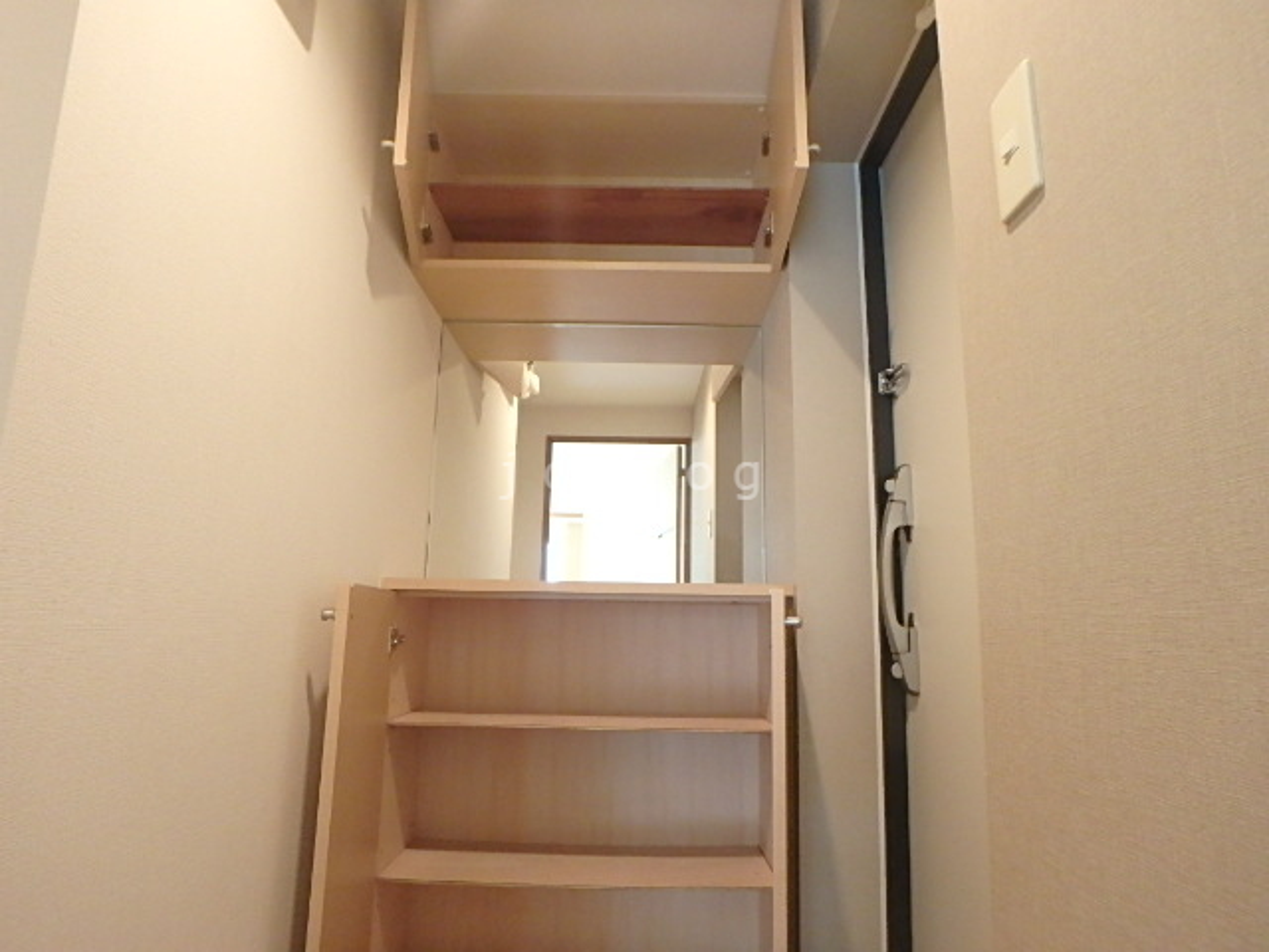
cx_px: 634
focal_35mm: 21
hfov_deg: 79.0
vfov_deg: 63.4
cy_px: 476
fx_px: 770
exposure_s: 1/30
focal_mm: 3.7
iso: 800
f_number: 3.5
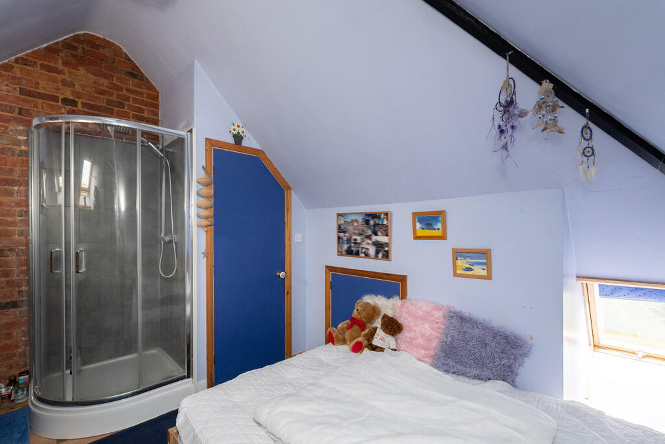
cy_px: 222
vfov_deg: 73.8
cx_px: 332
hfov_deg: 96.7
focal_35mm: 16
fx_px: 296
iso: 1250
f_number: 7.1
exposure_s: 1/40
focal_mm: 16
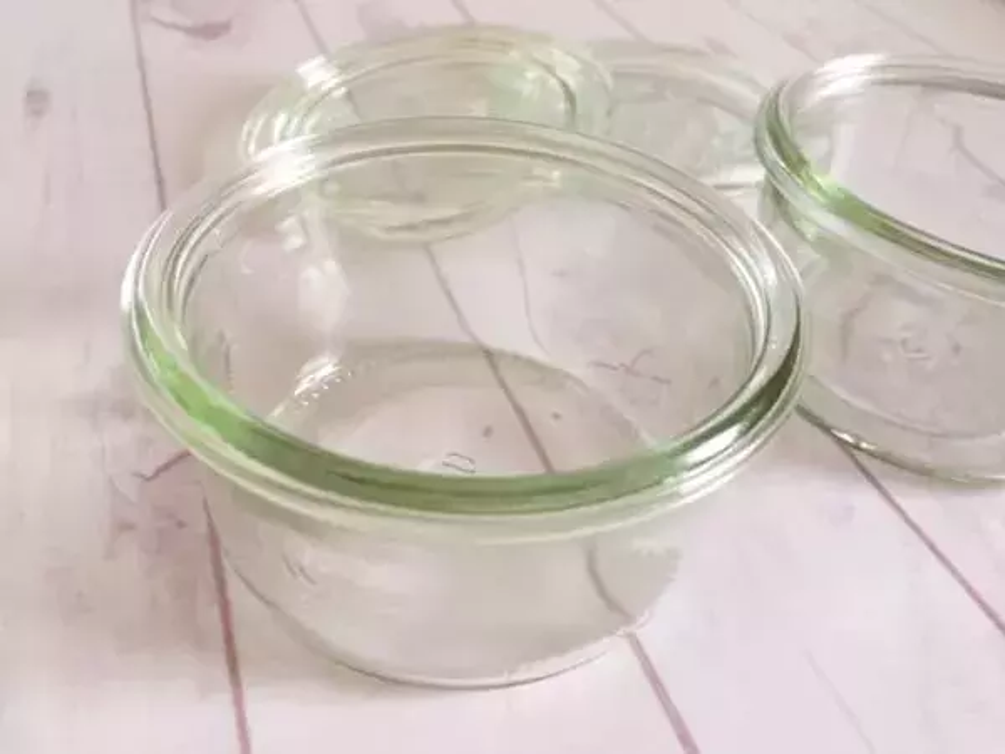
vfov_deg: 48.2
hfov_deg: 61.7
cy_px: 377
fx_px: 842
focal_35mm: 29
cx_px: 502
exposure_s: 1/30
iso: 100
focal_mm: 4.15
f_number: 2.2
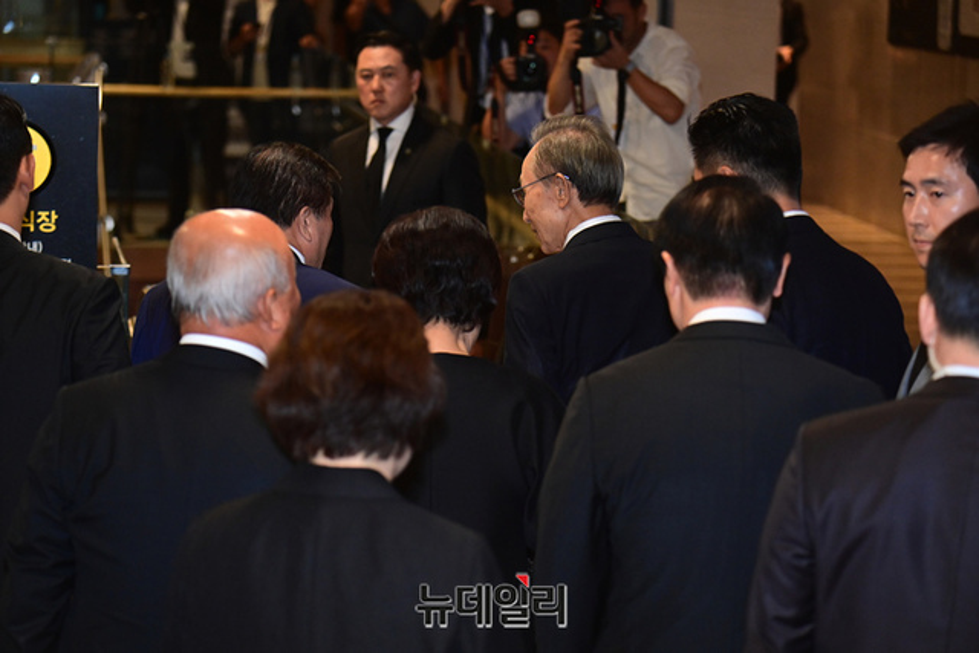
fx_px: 3672
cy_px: 326
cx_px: 490
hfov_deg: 15.2
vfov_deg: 10.2
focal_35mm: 135
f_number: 5
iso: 3200
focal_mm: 135
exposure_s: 1/250
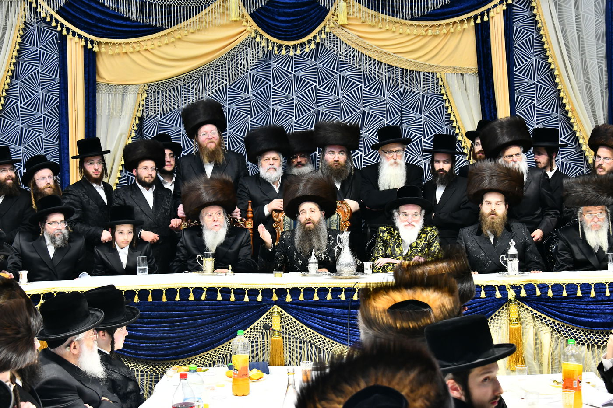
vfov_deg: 24.6
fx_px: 936
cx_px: 306
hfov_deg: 36.3
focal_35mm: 55
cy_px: 204
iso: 1600
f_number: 5.6
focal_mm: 55
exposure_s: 1/125
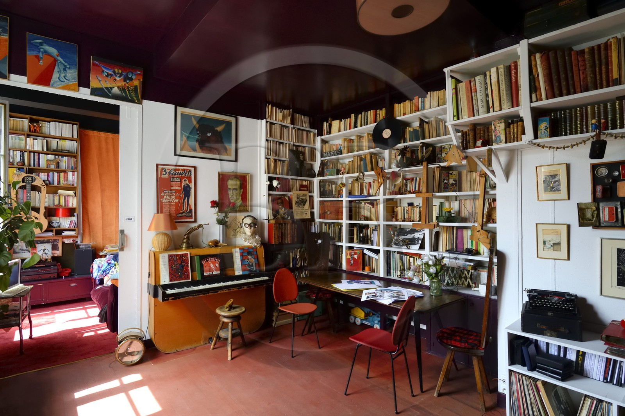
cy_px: 208
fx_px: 330
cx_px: 312
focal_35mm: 19
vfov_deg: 64.5
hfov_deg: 87.0
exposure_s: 1/60
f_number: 6.3
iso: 800
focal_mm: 19
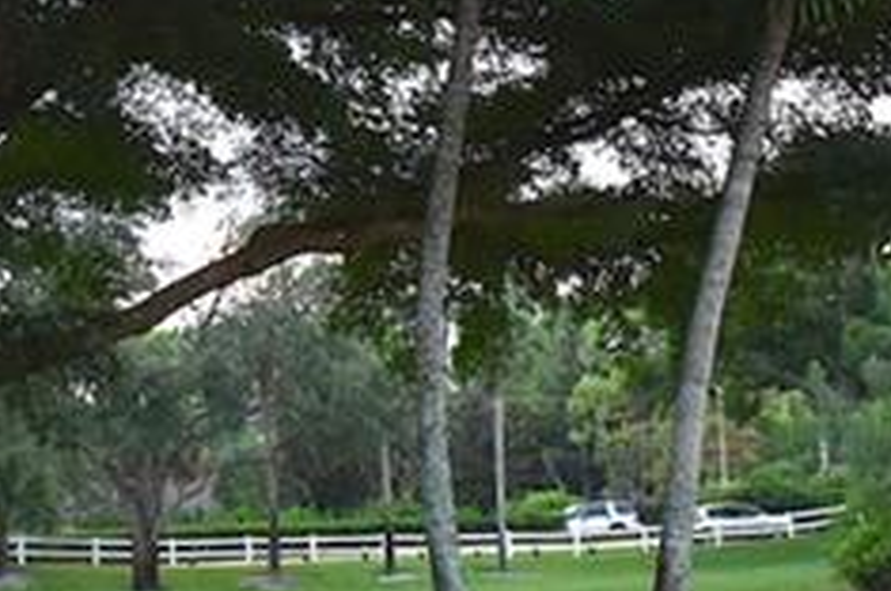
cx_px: 300
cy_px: 345
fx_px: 3238
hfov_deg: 15.6
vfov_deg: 10.4
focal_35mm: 131
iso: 800
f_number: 3.8
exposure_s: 1/200
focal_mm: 20
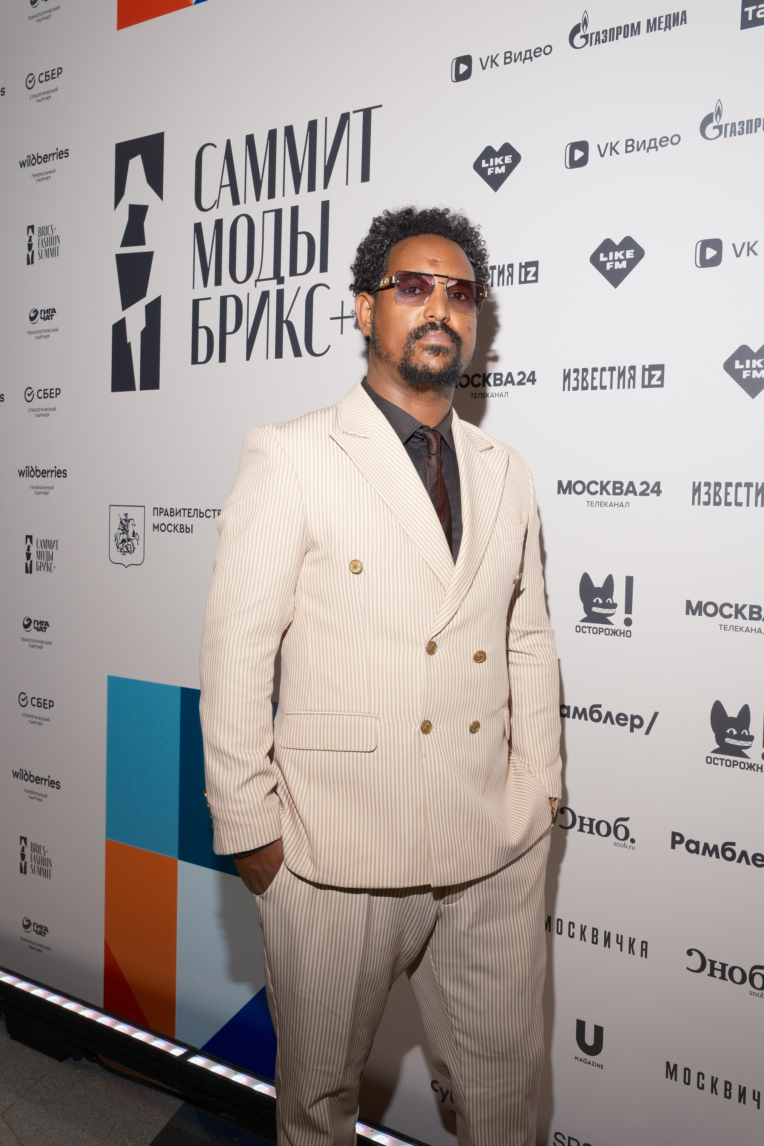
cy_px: 573
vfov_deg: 55.8
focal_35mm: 34
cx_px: 382
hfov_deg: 38.9
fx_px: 1082
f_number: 7.1
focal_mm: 22.6
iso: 400
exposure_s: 1/125
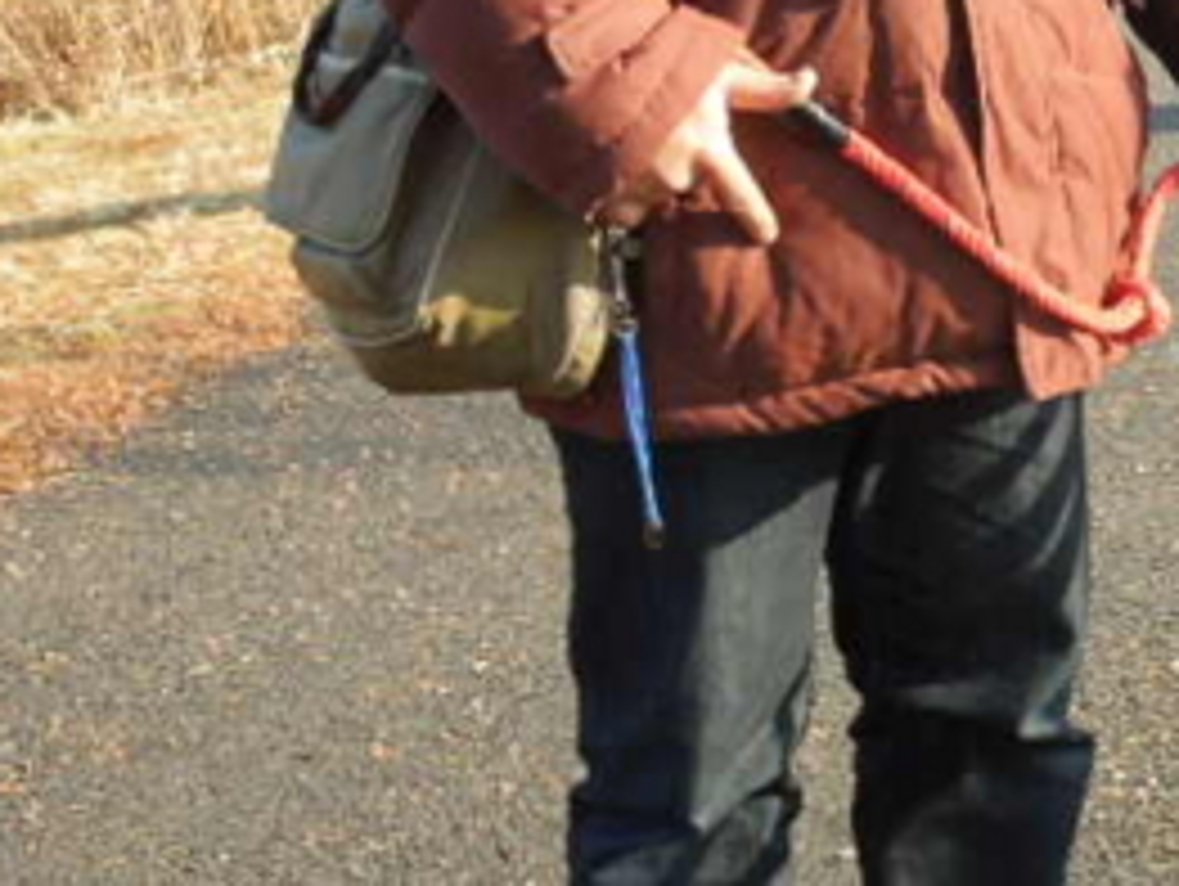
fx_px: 4057
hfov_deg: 15.9
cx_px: 1426
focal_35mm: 119
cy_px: 661
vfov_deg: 12.4
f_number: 3.8
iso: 100
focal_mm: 7
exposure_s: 1/160
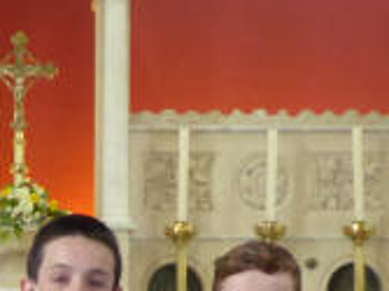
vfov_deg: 7.8
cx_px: -40
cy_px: 673
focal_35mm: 177
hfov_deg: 11.0
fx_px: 1988
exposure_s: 1/60
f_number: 3.7
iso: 800
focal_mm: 6.7
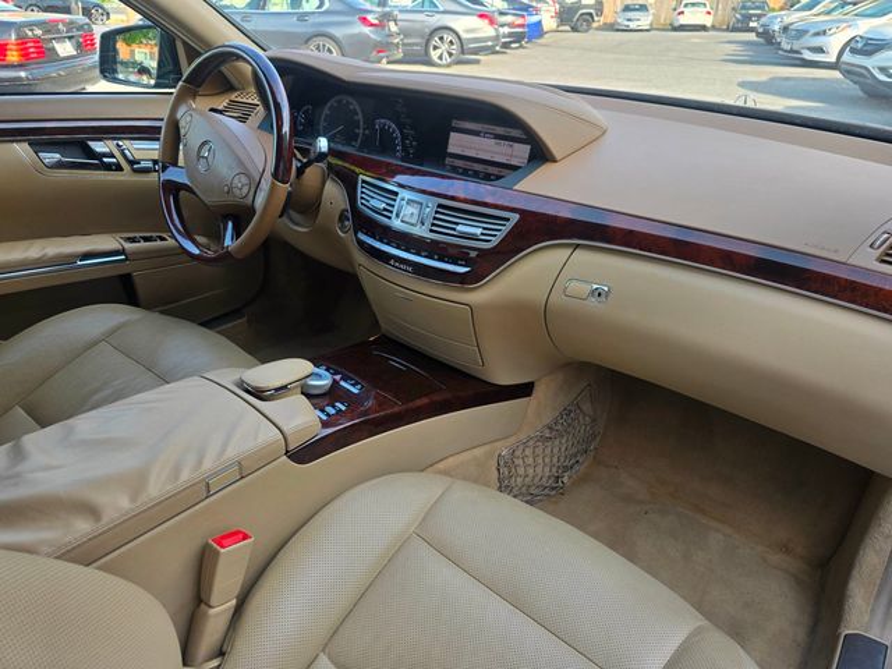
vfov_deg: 58.9
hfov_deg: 73.9
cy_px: 334
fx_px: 593
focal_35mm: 23
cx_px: 446
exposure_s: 1/180
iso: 32
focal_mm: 6.3
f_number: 1.7
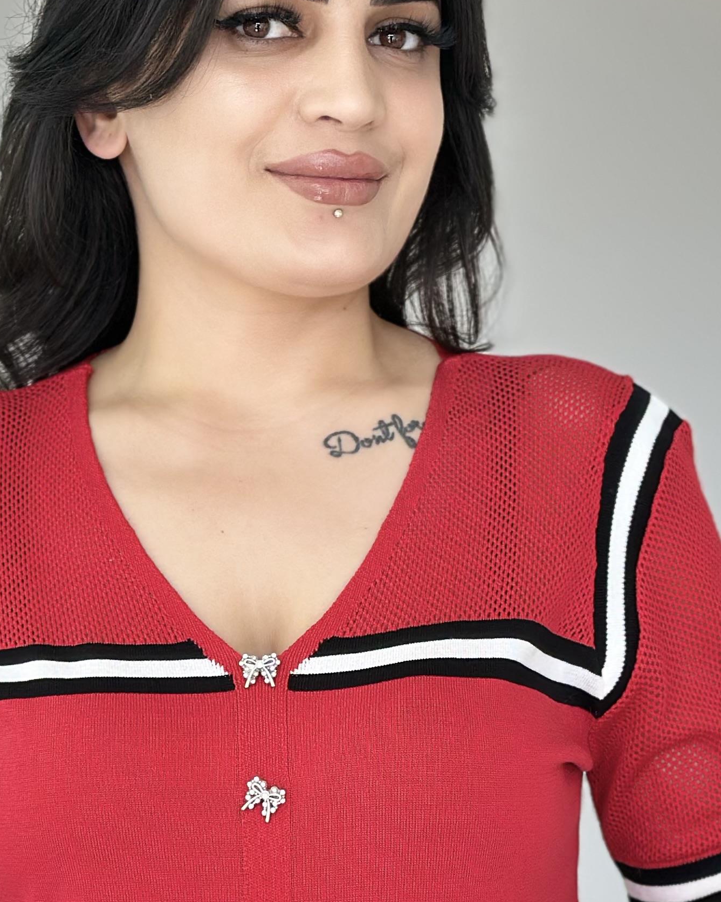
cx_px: 276
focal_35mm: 113
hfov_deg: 13.6
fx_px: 3015
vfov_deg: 17.0
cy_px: 614
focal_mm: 6.86
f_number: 1.78
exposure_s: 1/100
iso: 64
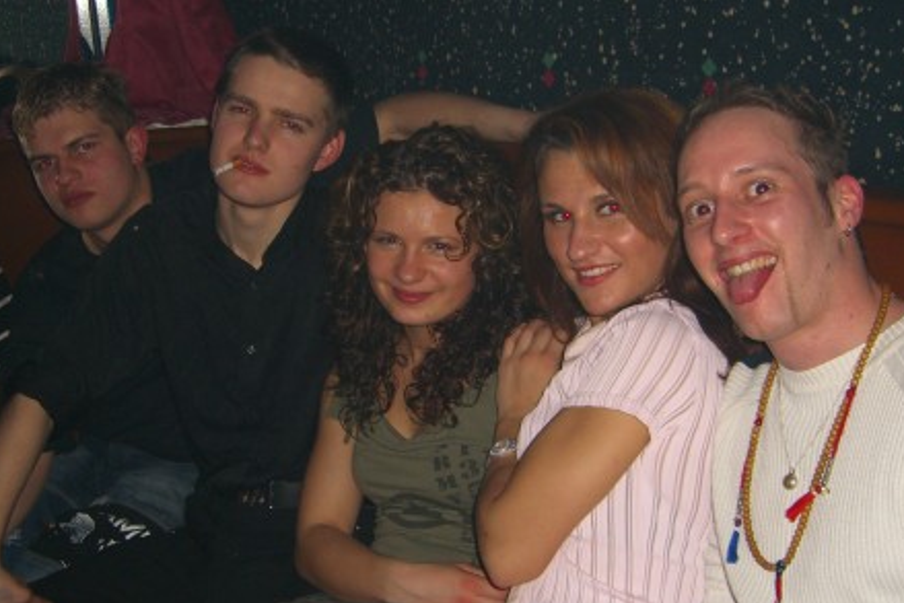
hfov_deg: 36.8
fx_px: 1356
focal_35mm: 54
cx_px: 397
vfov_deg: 25.1
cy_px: 327
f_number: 2.8
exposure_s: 1/60
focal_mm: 7.9
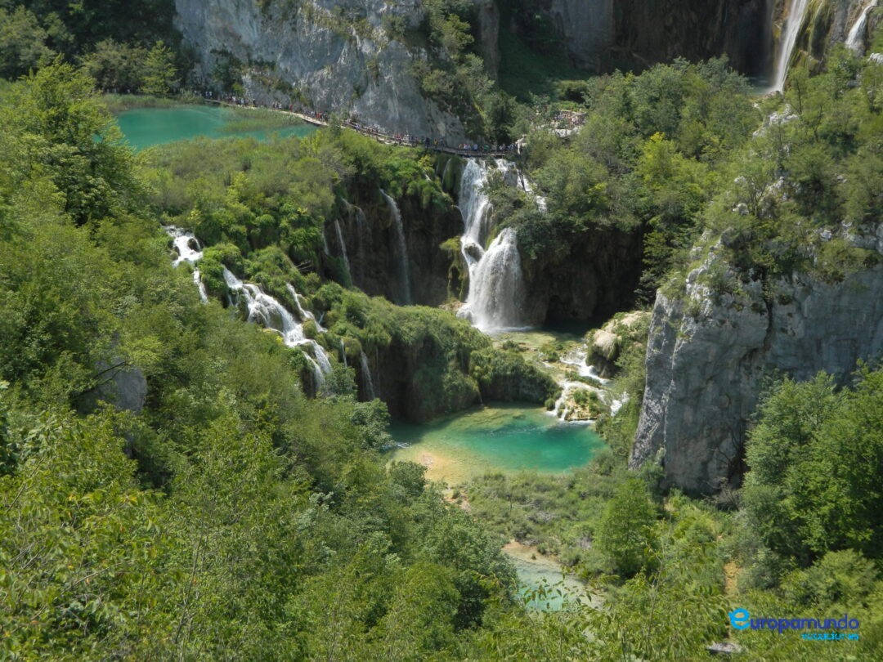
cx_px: 442
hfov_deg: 33.8
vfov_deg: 25.7
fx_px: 1454
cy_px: 331
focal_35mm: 57
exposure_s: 1/500
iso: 80
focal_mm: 10.2
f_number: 3.8
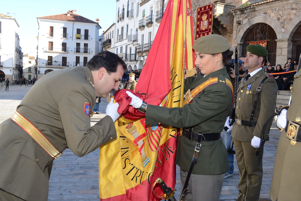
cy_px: 100
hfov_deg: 53.1
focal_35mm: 36
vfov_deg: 36.9
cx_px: 150
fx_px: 301
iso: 200
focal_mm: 24
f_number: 7.1
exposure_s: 1/200
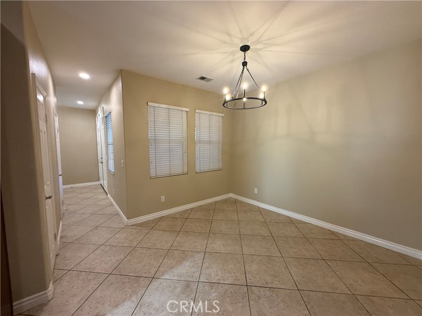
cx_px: 211
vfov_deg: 85.7
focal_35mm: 14
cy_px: 158
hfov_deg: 102.1
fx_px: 171
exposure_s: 1/120
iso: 400
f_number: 2.2
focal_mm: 2.22
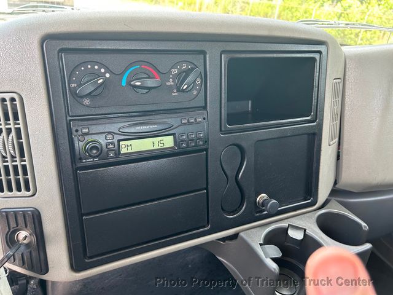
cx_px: 196
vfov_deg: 53.1
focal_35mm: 26
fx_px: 295
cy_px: 148
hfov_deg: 67.3
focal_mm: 5.7
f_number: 1.5
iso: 80
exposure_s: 1/121
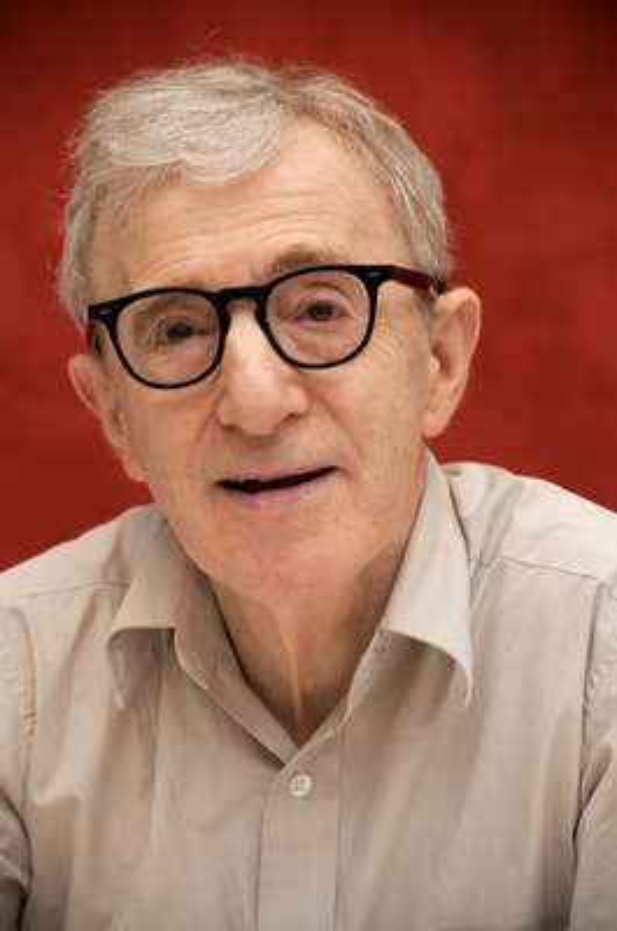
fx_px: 3150
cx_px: 308
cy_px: 466
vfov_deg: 16.8
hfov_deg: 11.2
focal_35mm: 122
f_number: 7.1
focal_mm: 122
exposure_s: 1/125
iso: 500
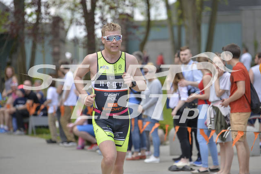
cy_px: 87
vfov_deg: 7.9
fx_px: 1269
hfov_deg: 11.7
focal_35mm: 175
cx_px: 130
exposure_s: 1/1250
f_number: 4
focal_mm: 175
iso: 200
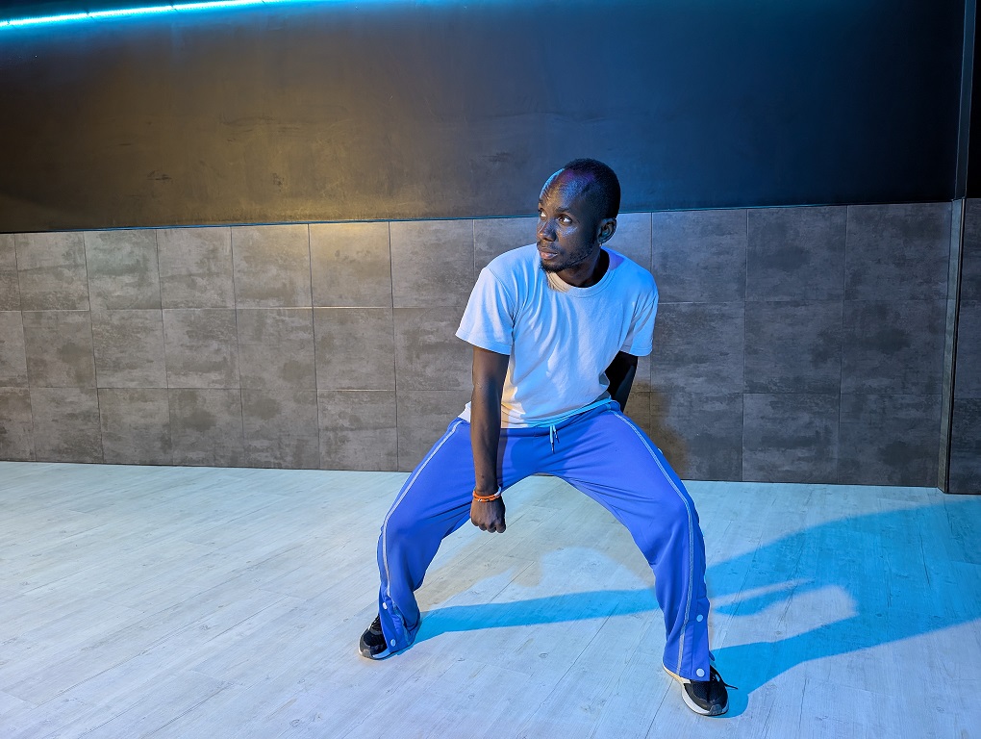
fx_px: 681
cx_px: 490
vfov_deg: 56.9
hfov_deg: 71.5
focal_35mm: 24
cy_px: 370
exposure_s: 1/55.8
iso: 329
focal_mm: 6.9
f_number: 1.68
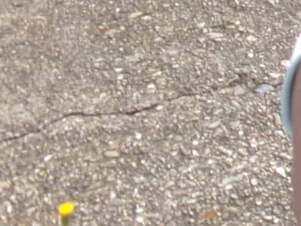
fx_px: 1522
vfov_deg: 8.3
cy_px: -117
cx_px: 710
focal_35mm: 175
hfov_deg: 10.0
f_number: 10.8
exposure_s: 1/50
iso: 100
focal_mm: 5.1
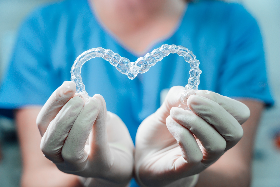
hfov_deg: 35.0
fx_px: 443
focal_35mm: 57
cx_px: 140
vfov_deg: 23.8
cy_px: 94
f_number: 4
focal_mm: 57
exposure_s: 1/640
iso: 1250
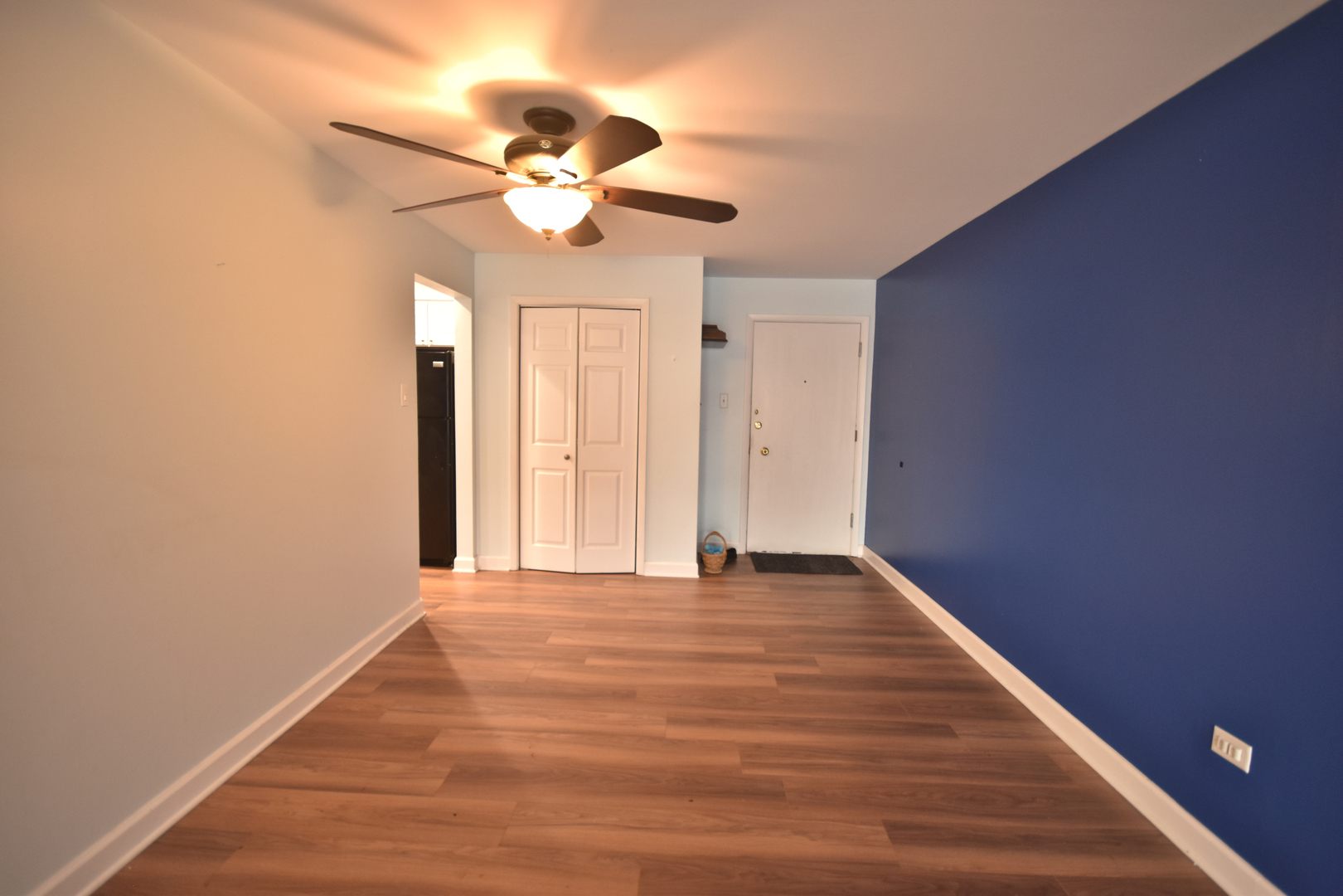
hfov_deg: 100.4
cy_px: 448
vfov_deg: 77.3
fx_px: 560
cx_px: 672
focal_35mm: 15
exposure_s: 1/13
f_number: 4.5
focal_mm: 10
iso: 500
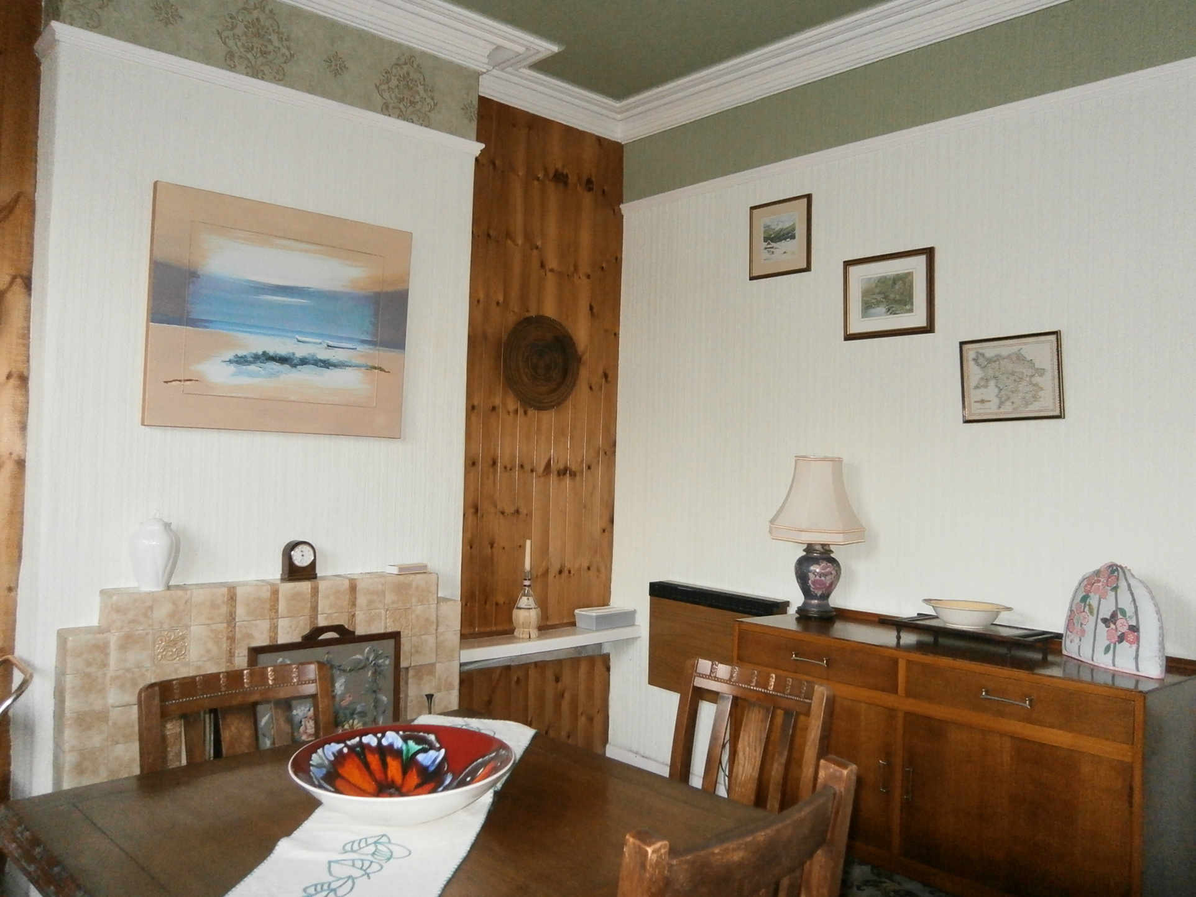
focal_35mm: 26
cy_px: 448
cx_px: 598
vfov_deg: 53.1
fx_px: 898
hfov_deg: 67.3
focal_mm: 4.7
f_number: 2.8
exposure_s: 1/250
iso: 400
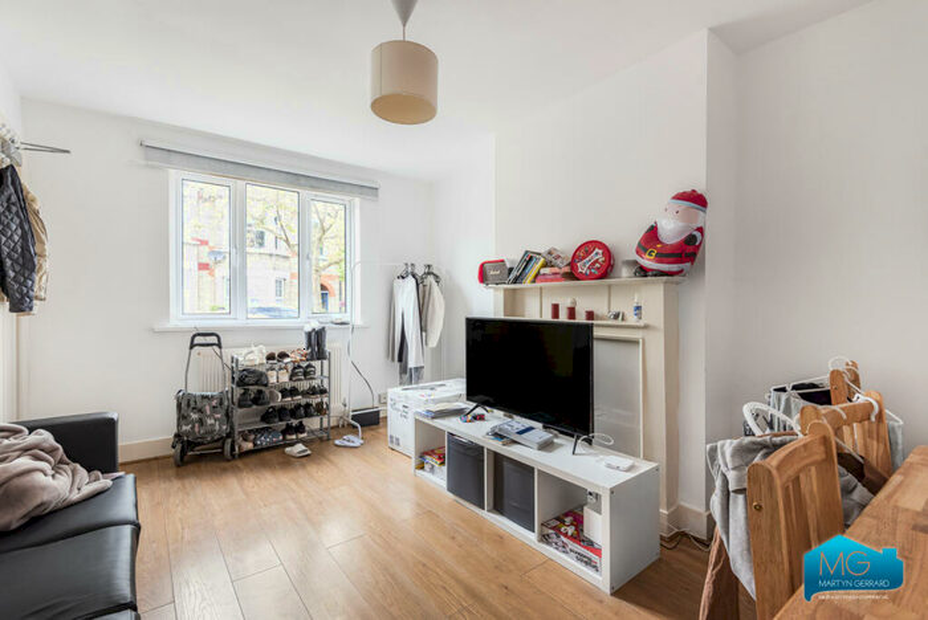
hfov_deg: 96.7
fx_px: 413
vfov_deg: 73.9
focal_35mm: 16
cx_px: 464
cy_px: 310
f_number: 8
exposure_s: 1/60
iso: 800
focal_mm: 16
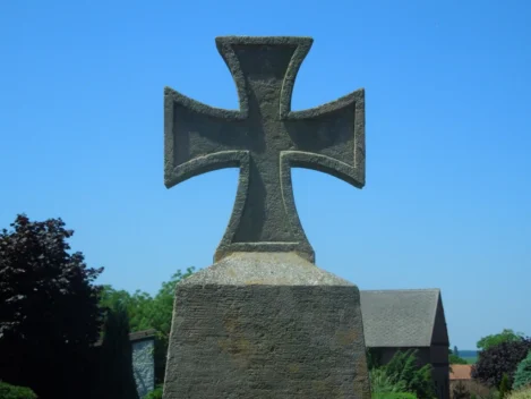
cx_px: 266
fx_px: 936
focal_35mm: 61
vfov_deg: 24.0
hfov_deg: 31.7
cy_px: 200
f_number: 8.6
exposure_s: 1/1000
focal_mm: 11
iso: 400
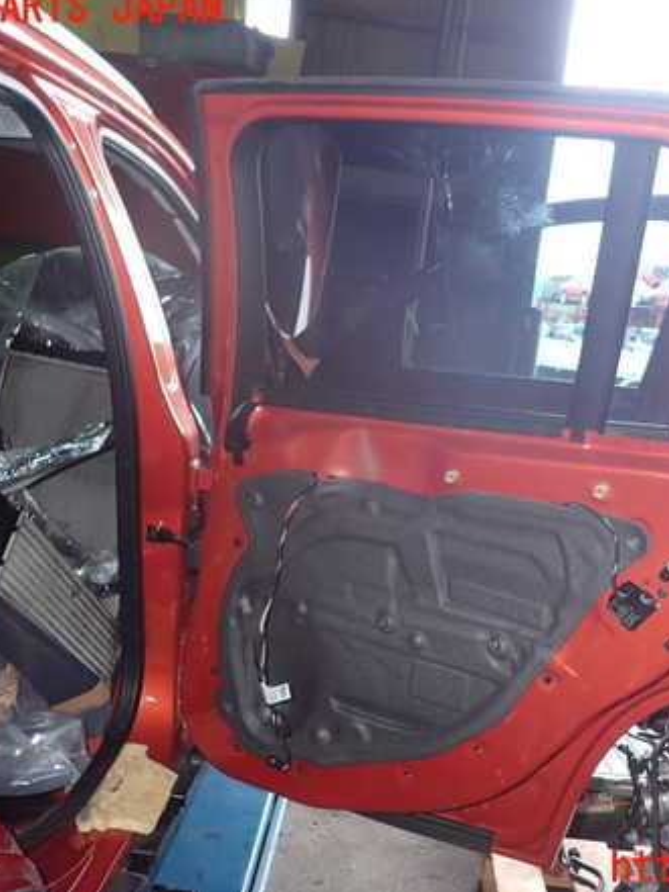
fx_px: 876
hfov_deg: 41.1
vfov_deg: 53.9
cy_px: 439
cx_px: 461
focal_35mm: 34
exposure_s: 1/60
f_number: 2
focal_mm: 4.5
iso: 100
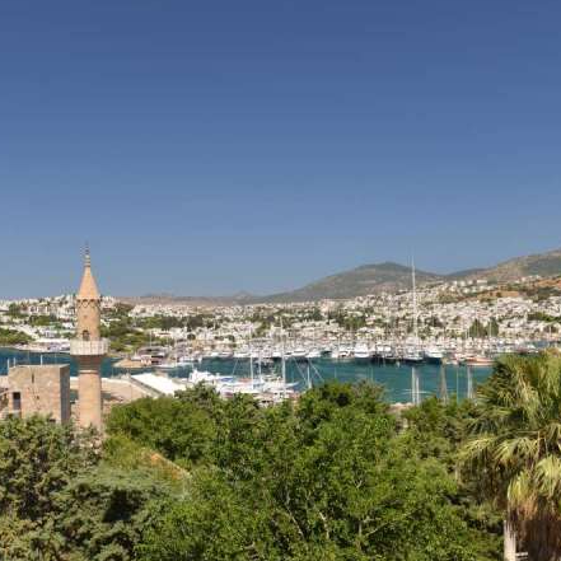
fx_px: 678
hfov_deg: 44.1
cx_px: 172
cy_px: 331
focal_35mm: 37
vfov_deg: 44.7
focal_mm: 24
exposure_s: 1/200
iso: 100
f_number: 5.6
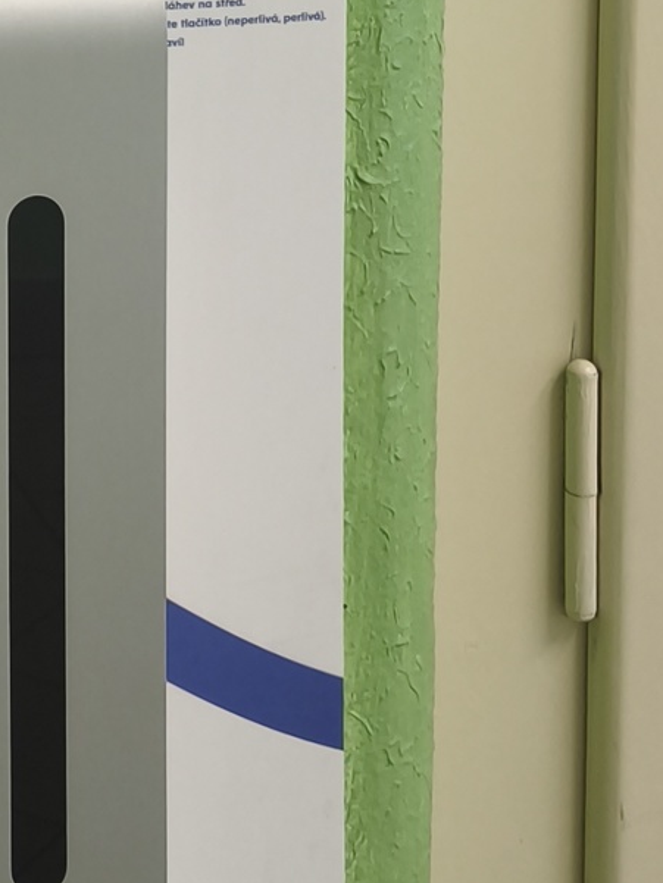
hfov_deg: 14.3
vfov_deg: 18.8
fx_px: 2502
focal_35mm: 98
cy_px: -217
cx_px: -250
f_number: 1.7
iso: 400
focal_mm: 5.35
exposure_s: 1/50
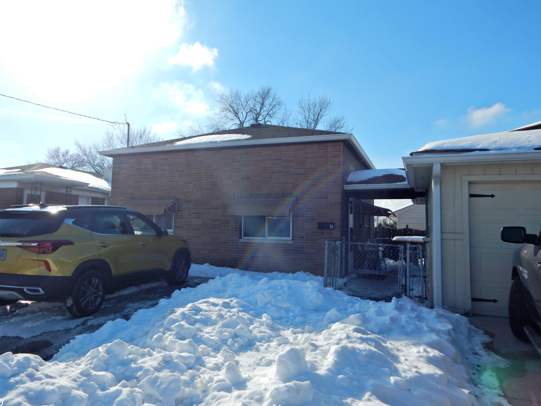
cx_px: 262
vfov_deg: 58.9
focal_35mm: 23
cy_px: 203
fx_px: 359
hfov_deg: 73.9
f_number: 6
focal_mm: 4
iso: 125
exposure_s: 1/1000
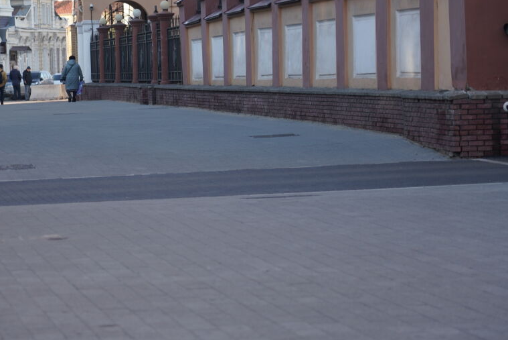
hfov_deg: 12.3
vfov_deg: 8.3
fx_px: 2344
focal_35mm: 166
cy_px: 137
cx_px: 118
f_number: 4
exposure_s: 1/400
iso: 250
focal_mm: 105
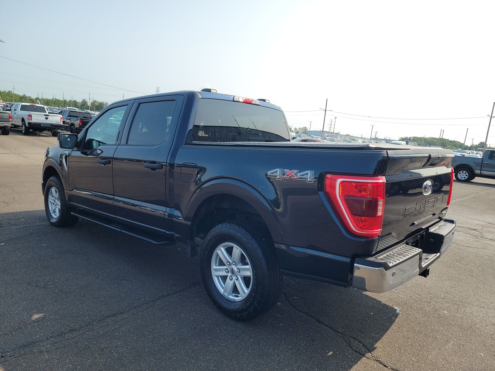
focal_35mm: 24
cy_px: 186
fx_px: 343
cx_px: 248
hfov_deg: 71.6
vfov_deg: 56.8
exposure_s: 1/570
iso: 50
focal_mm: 6.7
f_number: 1.8
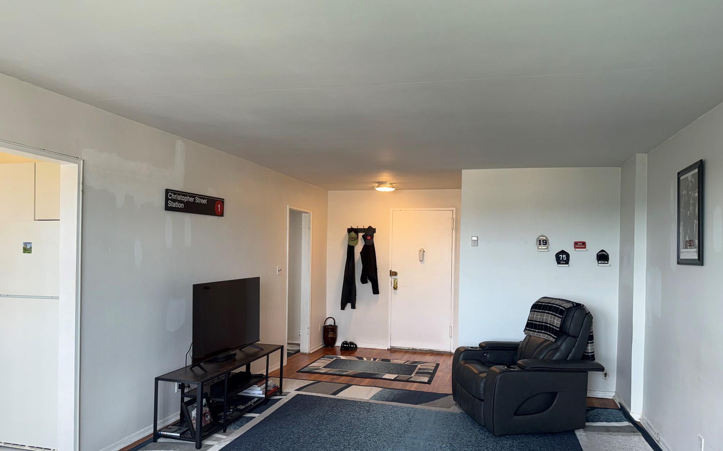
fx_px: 512
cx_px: 358
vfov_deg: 47.5
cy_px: 254
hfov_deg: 70.4
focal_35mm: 26
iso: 50
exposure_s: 1/37
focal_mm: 6.76
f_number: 1.78
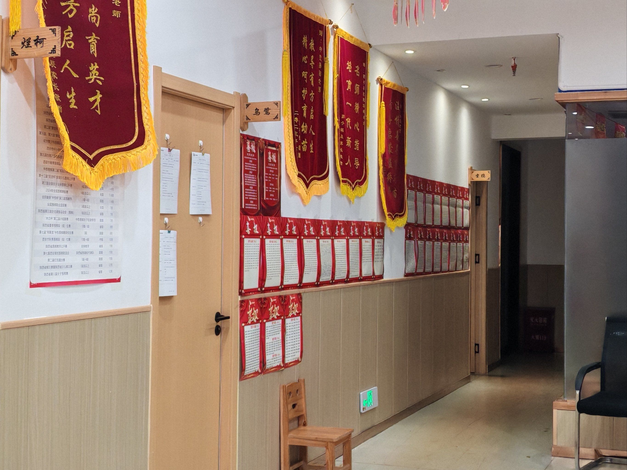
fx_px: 1069
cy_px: 235
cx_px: 314
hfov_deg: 32.7
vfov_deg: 24.8
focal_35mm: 59
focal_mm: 5.52
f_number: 1.95
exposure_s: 1/100
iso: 500
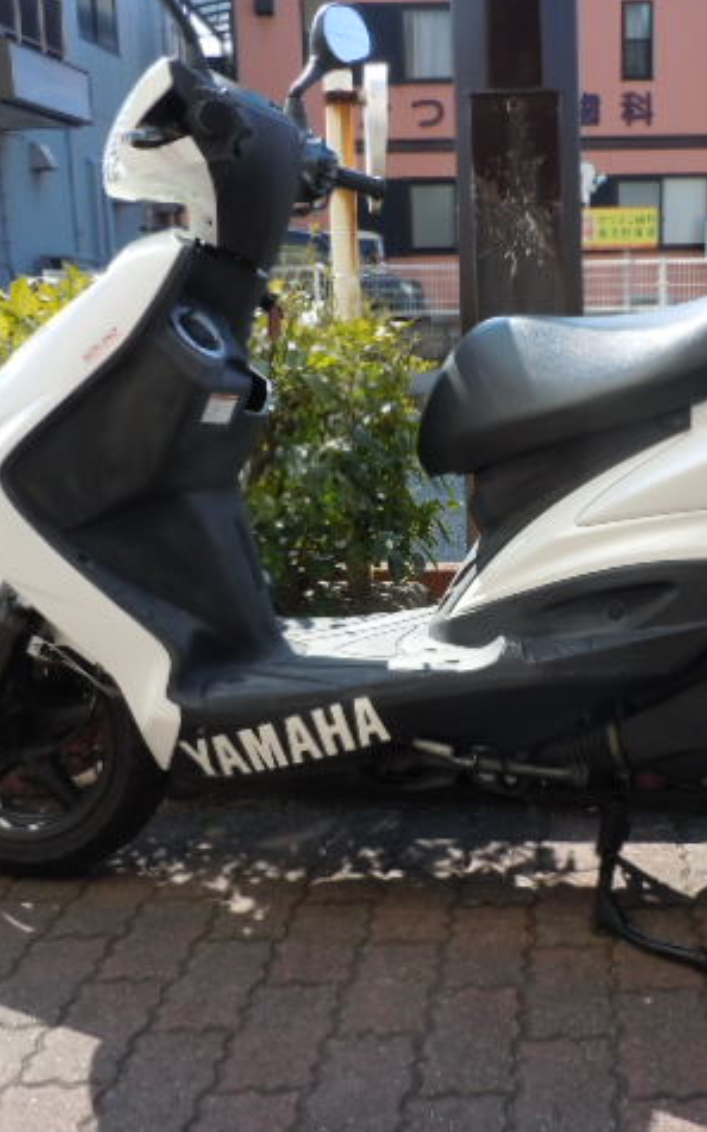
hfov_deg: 31.6
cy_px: 565
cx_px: 498
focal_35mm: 40
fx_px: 1233
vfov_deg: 49.3
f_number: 3.7
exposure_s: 1/250
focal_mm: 5
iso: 100
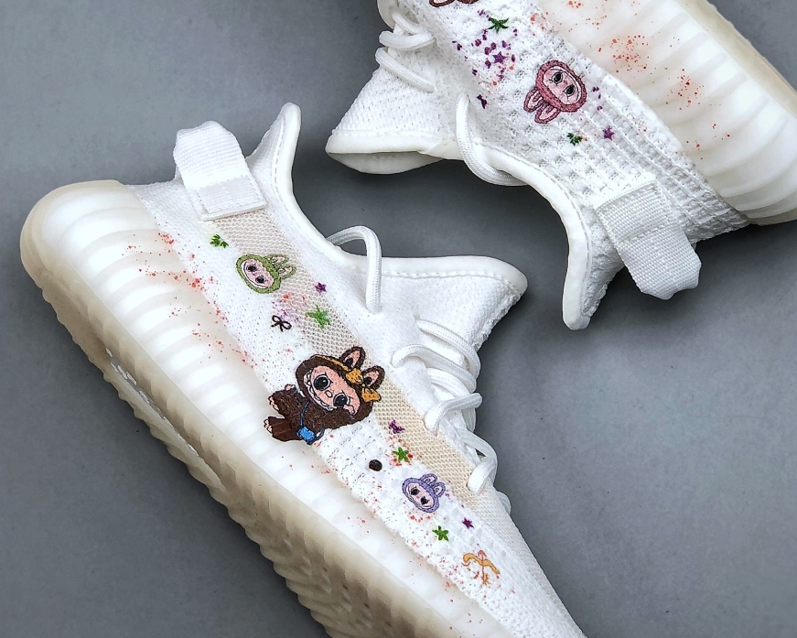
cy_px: 243
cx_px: 365
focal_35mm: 92
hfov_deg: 20.8
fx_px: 2170
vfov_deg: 16.7
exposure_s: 1/100
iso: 25
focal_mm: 6.6
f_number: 2.8
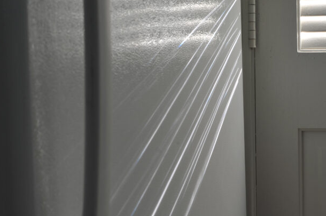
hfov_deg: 23.8
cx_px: 262
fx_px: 760
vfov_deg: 16.2
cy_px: 105
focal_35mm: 84
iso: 200
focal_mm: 50
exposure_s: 1
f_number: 11
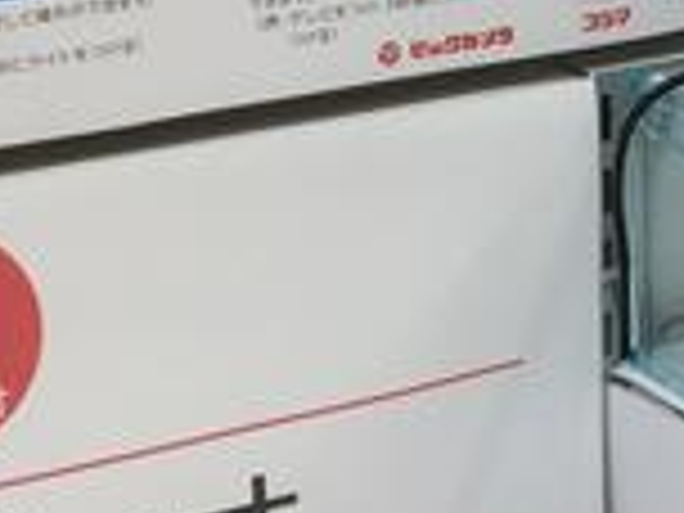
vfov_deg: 9.7
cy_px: 122
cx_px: 698
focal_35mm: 153
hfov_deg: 12.7
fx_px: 3023
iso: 40
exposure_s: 1/120
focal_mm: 4.15
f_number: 2.2
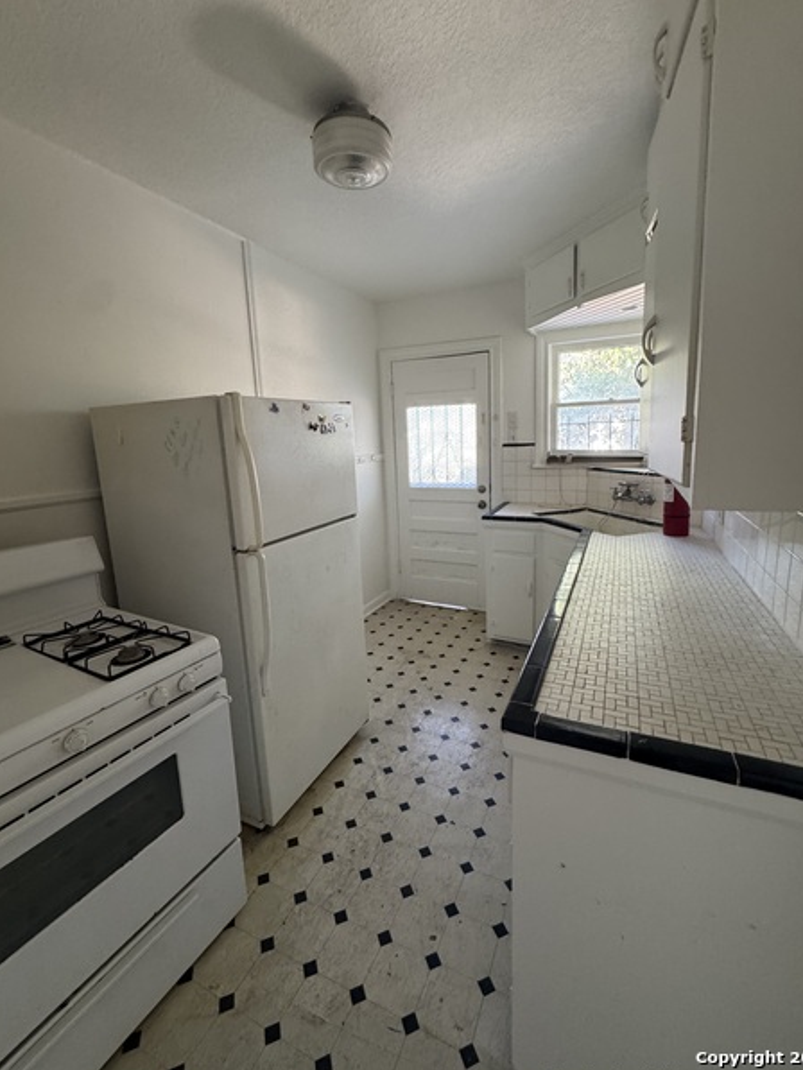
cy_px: 516
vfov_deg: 98.1
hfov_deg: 81.8
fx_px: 464
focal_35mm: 15
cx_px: 409
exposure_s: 1/60
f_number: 2.2
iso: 320
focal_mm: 2.22
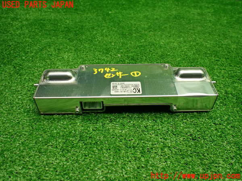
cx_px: 121
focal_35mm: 30
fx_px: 210
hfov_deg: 60.0
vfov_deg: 46.8
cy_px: 90
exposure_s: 1/125
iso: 400
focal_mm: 5.4
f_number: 2.3
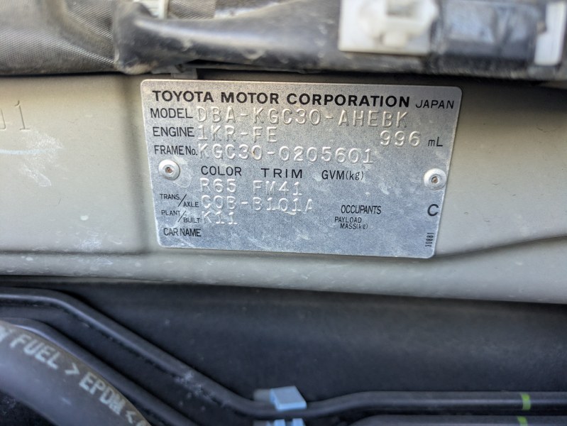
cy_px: 213
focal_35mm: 25
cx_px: 284
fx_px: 410
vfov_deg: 54.9
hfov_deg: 69.4
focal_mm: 5.43
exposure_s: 1/120
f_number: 1.89
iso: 198
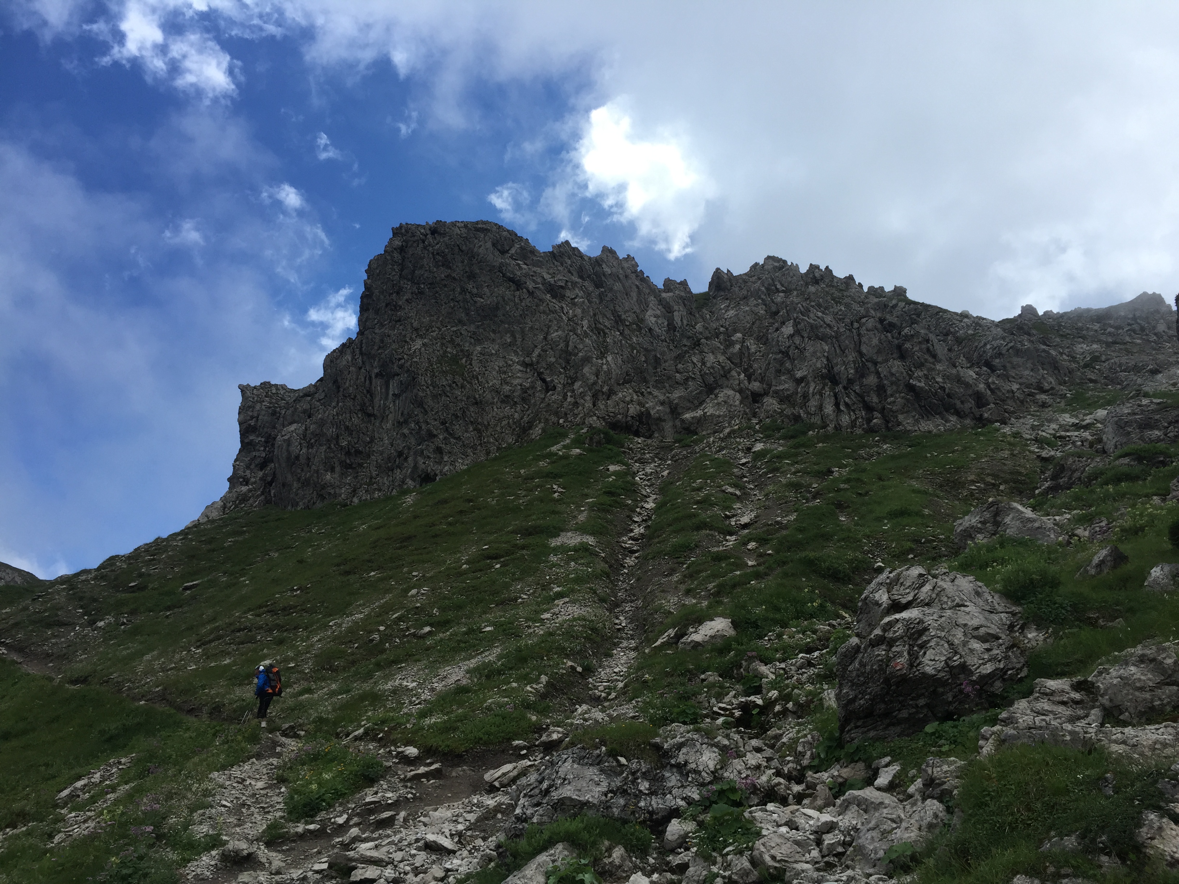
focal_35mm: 29
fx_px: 988
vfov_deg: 48.2
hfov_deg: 61.7
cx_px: 590
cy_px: 442
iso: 32
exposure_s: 1/1582
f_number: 2.2
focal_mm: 4.15
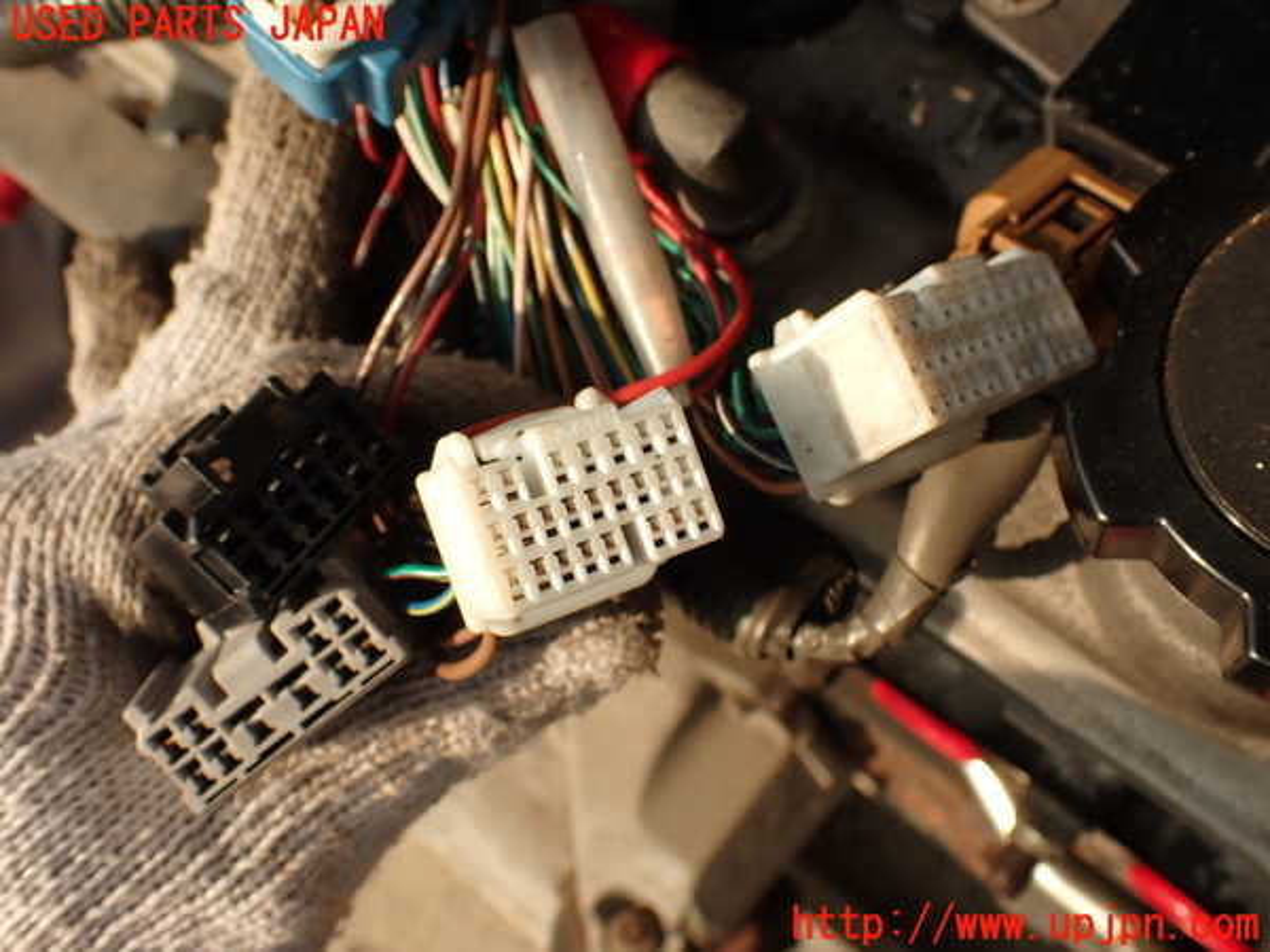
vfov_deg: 39.7
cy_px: 476
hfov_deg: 51.4
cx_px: 635
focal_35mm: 36
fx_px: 1321
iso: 100
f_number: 3.5
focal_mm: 6.37
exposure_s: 1/800
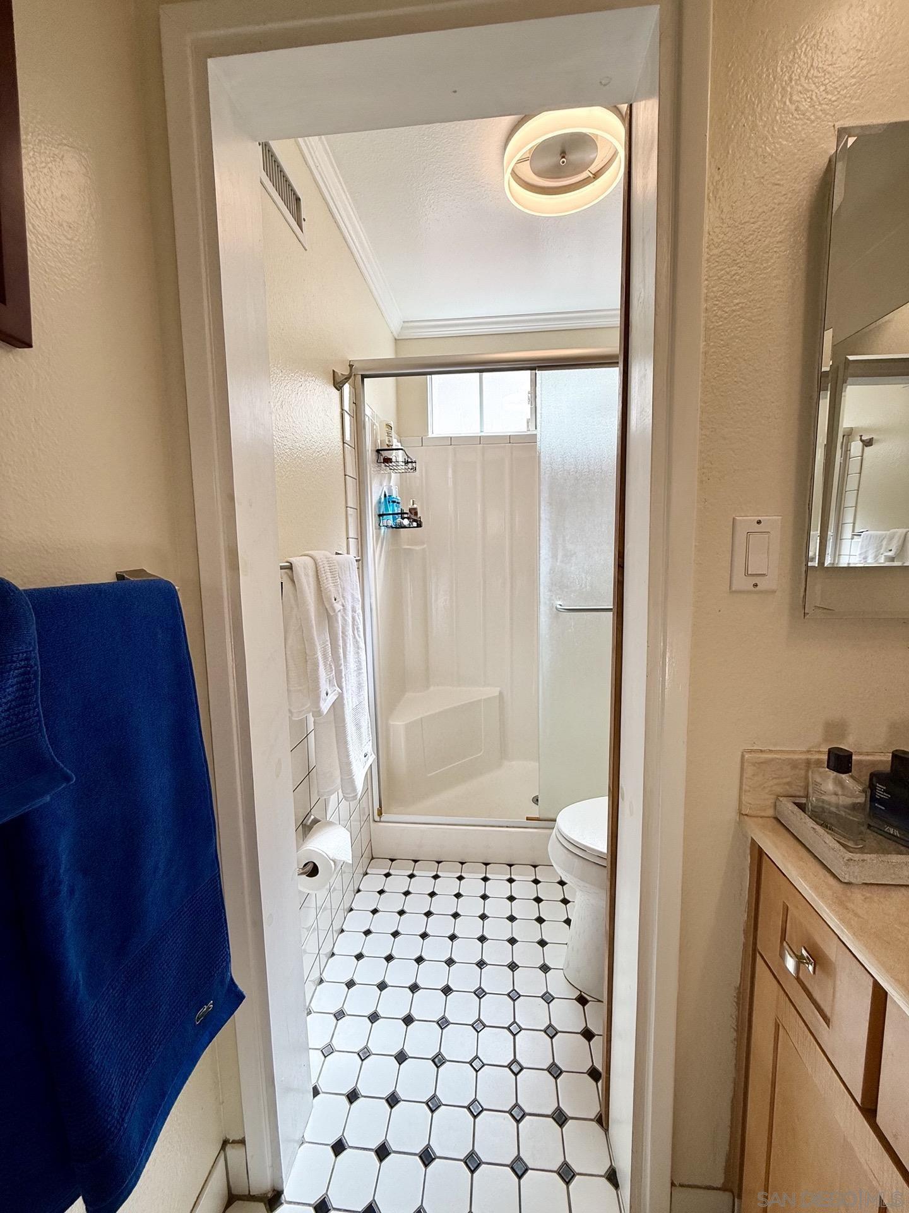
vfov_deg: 102.1
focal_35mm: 14
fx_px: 490
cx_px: 454
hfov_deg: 85.7
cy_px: 606
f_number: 2.2
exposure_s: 1/303
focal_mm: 2.22
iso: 64
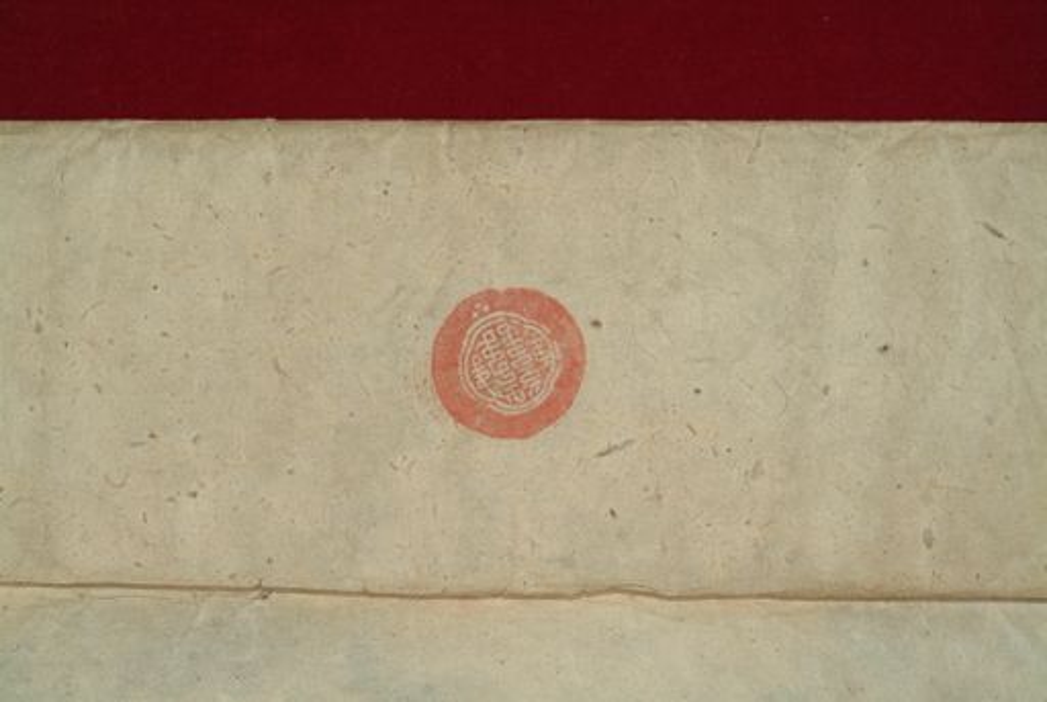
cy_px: 351
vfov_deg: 15.5
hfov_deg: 23.0
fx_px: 2578
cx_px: 524
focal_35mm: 88
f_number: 13
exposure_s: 1/20
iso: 160
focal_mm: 59
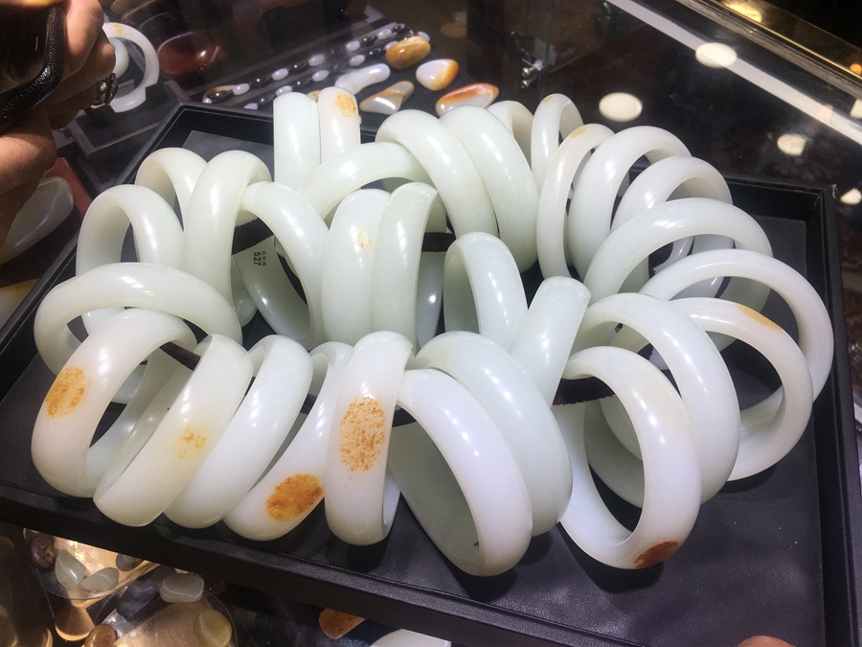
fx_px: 722
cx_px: 431
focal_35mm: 29
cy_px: 324
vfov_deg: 48.2
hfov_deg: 61.7
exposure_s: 1/231
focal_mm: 4.15
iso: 25
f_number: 2.2
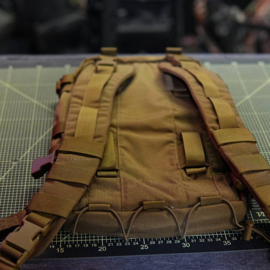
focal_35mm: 58
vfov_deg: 29.6
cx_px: 129
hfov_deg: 29.5
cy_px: 135
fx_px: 512
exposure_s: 1/160
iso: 2000
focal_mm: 30
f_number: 2
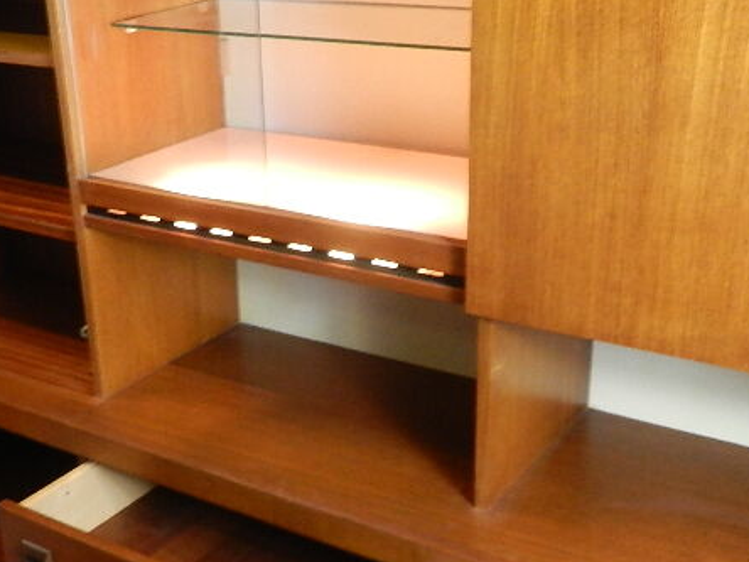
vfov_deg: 27.4
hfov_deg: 36.0
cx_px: 288
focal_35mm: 53
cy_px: 361
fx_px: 1147
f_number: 3.4
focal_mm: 4
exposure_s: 1/25
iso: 400
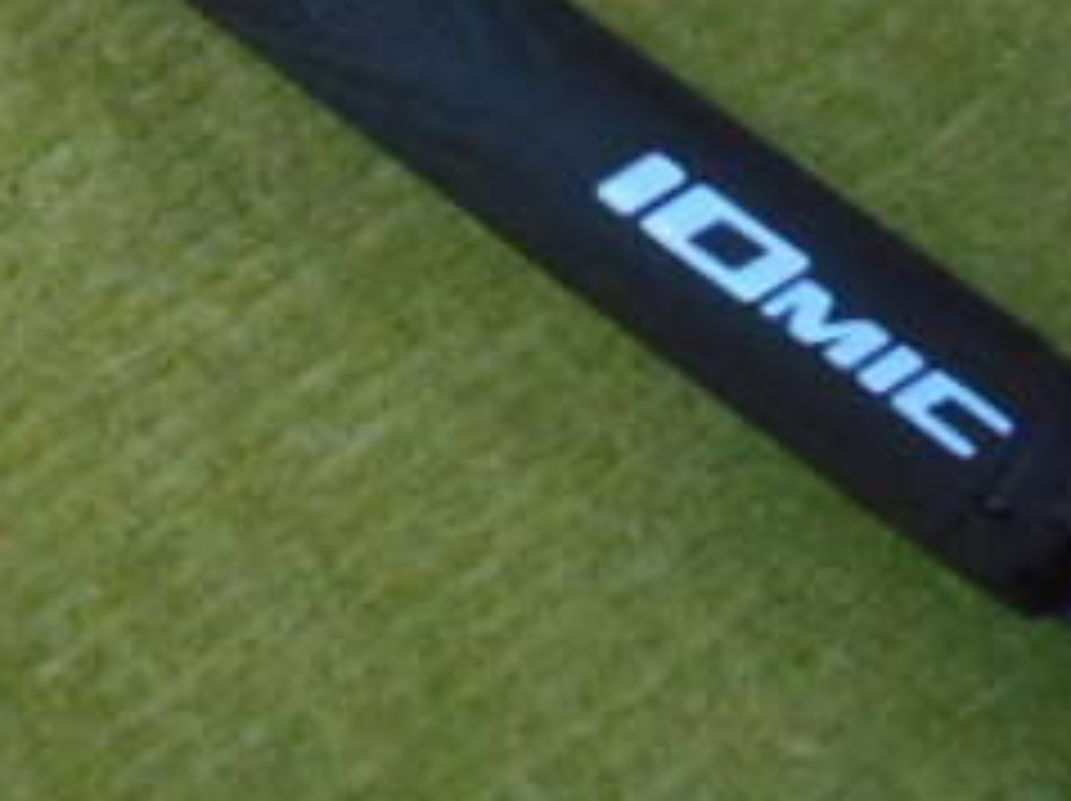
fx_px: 2164
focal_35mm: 70
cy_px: -225
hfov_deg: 26.8
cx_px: 94
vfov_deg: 19.4
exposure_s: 1/160
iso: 800
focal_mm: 4.6
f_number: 3.2
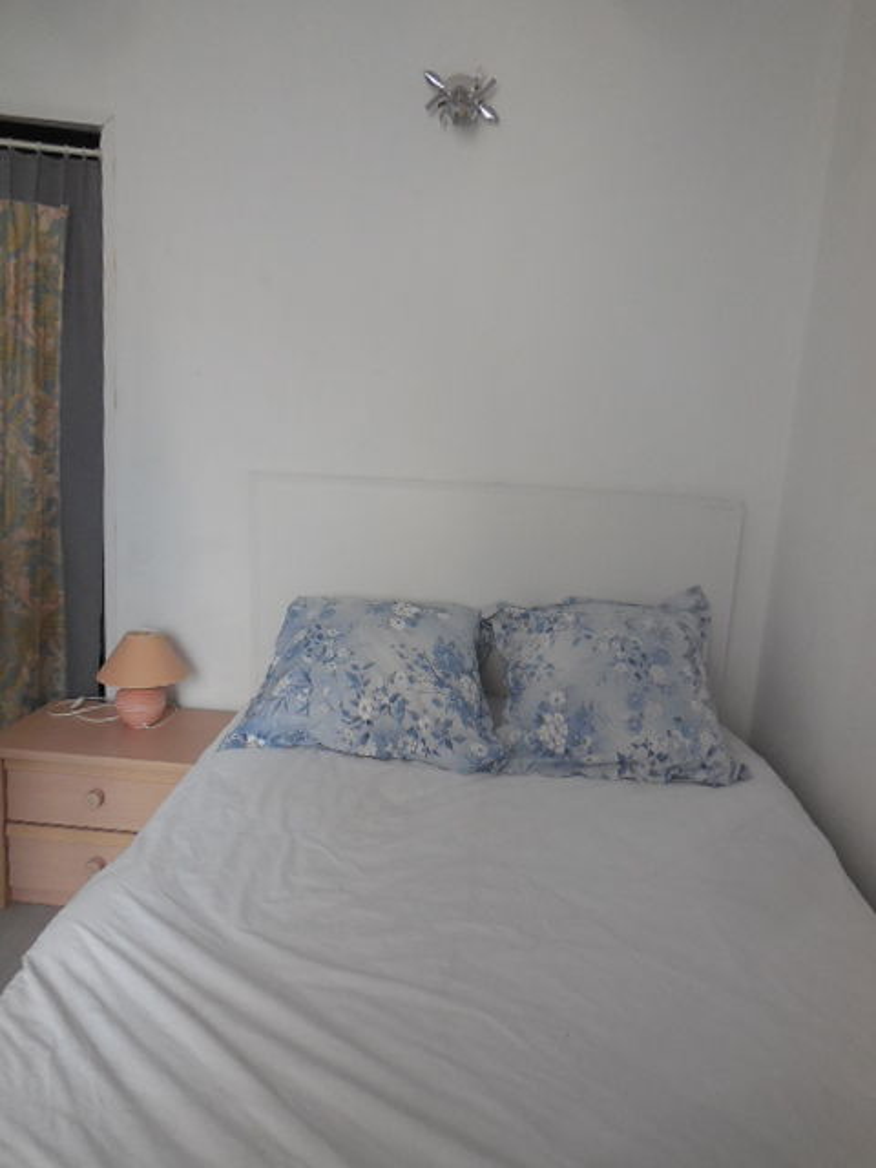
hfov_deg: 54.9
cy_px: 584
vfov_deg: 69.4
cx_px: 438
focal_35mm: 25
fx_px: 844
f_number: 3.1
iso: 400
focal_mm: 4.5
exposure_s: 1/40
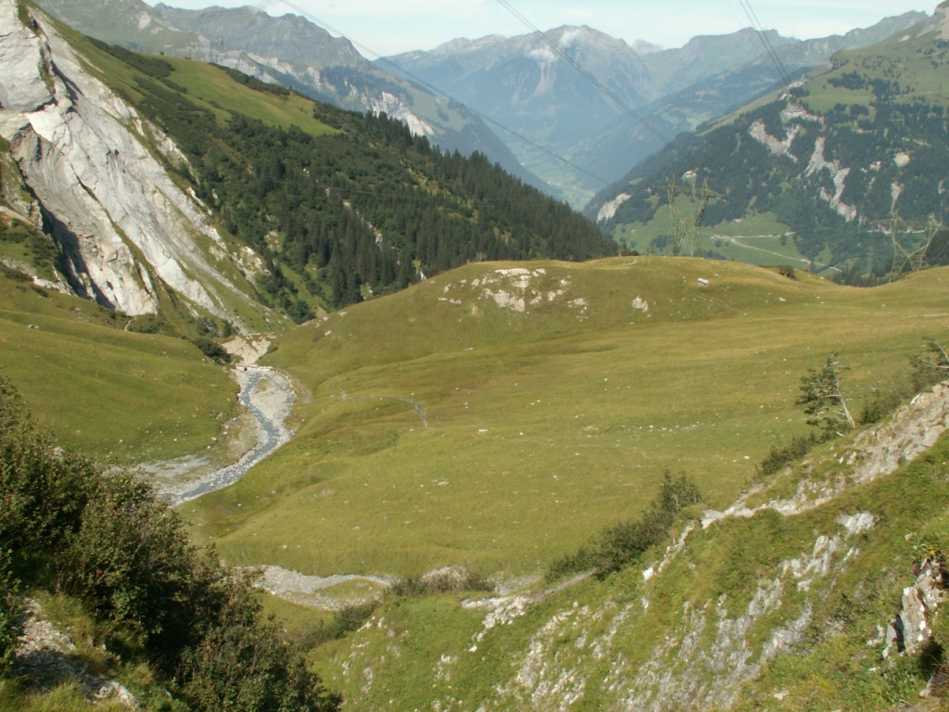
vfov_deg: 40.7
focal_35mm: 35
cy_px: 356
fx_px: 960
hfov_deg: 52.6
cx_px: 474
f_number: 8
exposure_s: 1/100
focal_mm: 5.86
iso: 50
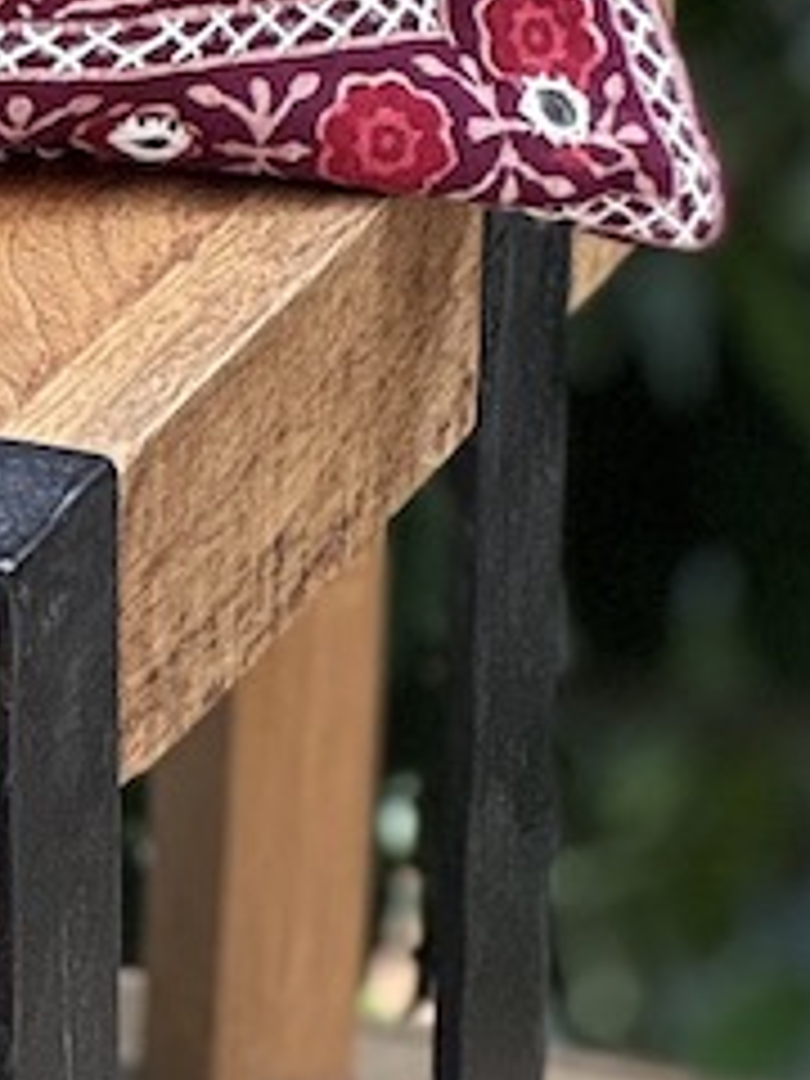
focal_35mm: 365
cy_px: -1251
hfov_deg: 4.0
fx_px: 11388
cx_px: -1064
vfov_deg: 5.3
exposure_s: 1/99
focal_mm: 9
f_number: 2.8
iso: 160
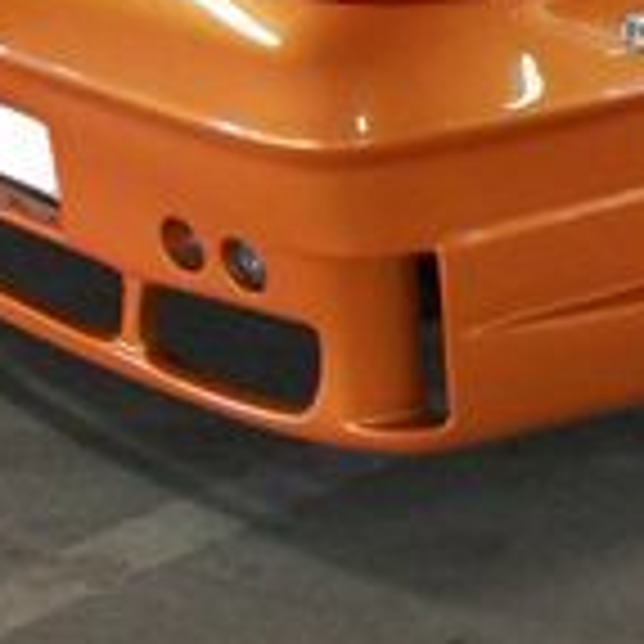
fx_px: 2989
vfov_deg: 12.1
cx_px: 1202
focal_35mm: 142
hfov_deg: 11.3
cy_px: -63
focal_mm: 6
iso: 160
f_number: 2.7
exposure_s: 1/13
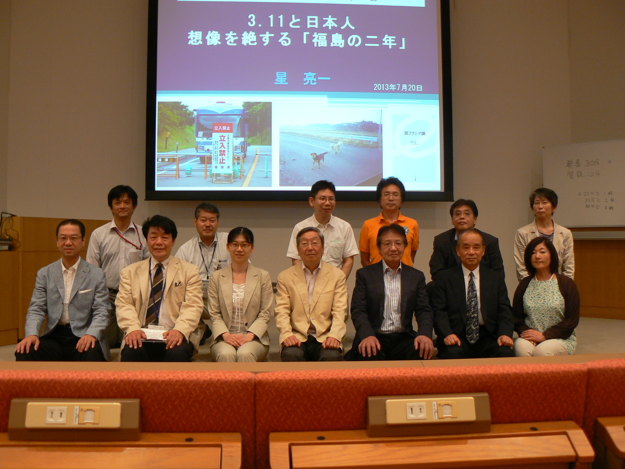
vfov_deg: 39.7
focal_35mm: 36
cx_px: 312
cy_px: 234
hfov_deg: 51.4
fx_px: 650
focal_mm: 6
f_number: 2.8
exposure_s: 1/13
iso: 100
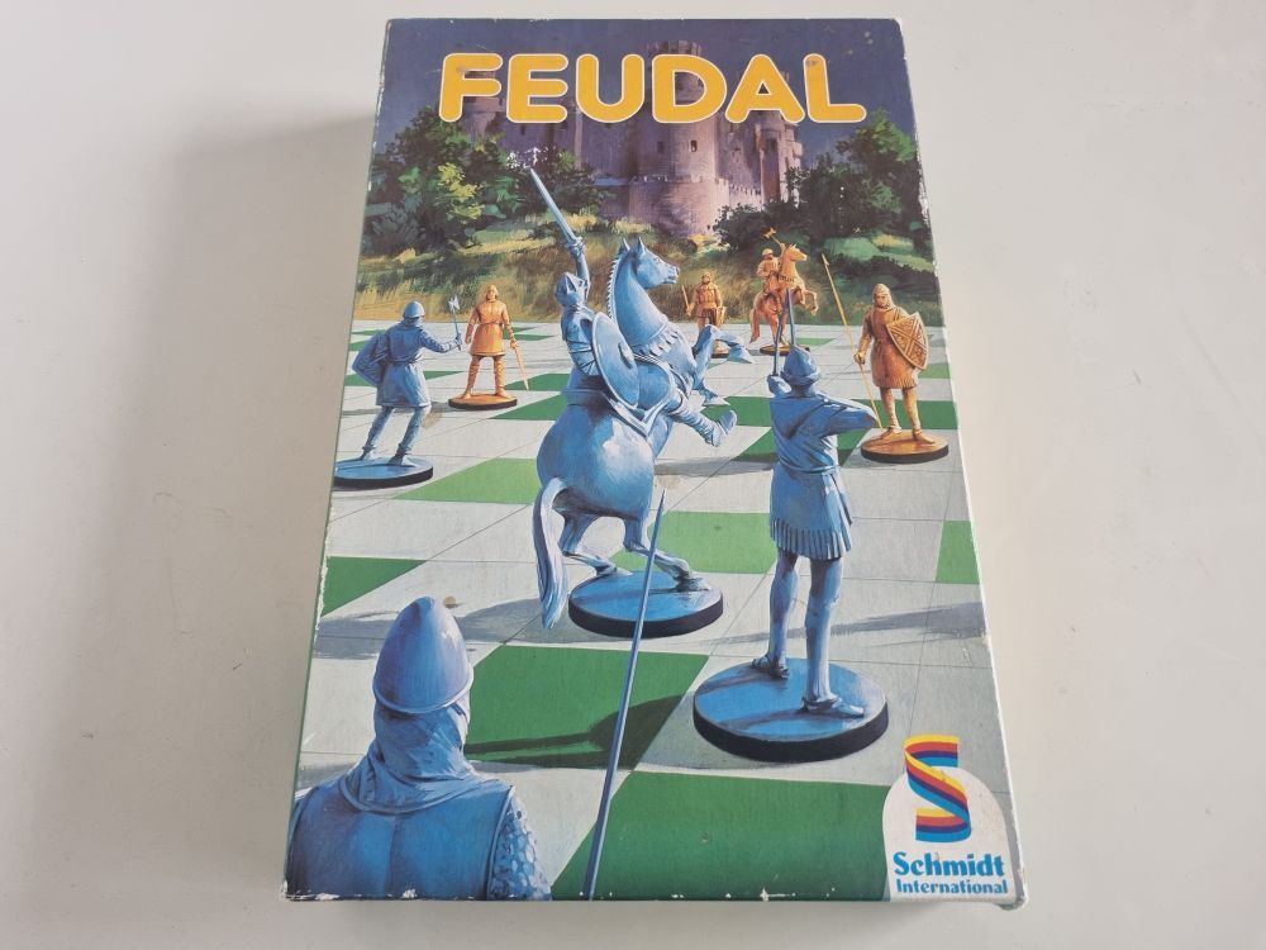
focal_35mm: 26
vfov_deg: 53.1
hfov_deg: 67.3
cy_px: 475
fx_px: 951
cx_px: 633
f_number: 1.8
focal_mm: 5.4
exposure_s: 1/100
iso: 160
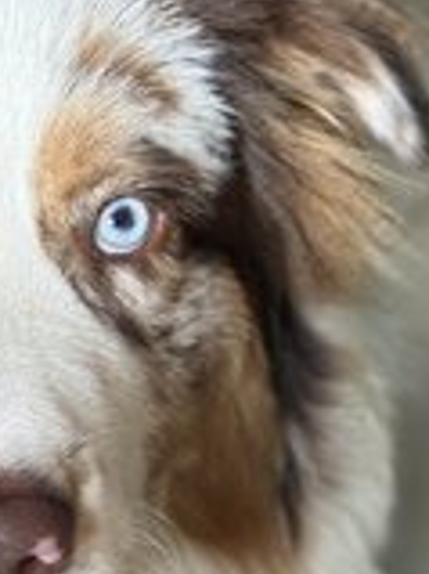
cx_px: -32
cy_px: 458
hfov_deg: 12.1
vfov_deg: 16.2
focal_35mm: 121
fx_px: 2002
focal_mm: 6.76
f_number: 1.78
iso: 125
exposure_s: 1/60
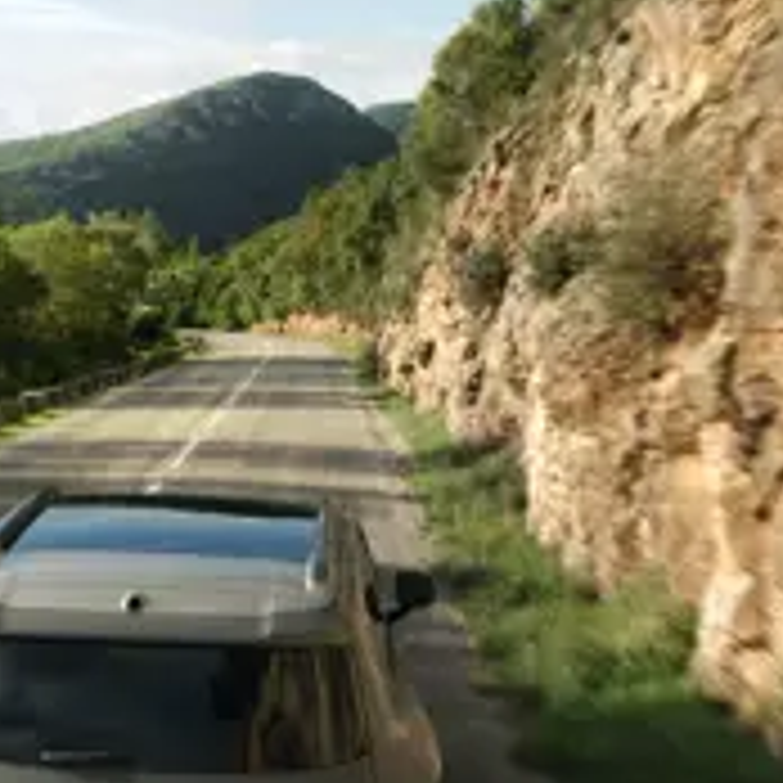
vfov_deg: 29.1
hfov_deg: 30.4
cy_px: 736
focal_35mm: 56
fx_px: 1433
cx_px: 286
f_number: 6.3
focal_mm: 20
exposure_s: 1/800
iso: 280
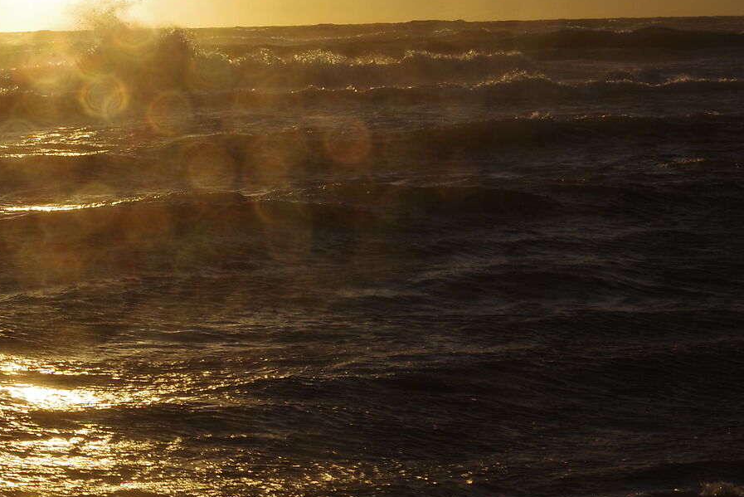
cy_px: 136
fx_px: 2212
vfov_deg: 12.8
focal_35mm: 107
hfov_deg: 18.8
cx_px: 80
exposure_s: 1/60
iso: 100
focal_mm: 40
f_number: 22
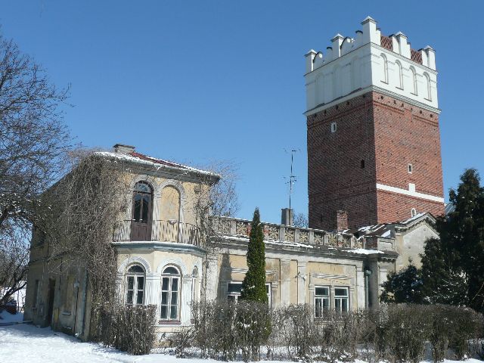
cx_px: 242
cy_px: 182
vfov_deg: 39.7
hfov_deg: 51.4
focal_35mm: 36
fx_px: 503
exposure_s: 1/320
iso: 100
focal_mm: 5.8
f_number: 9
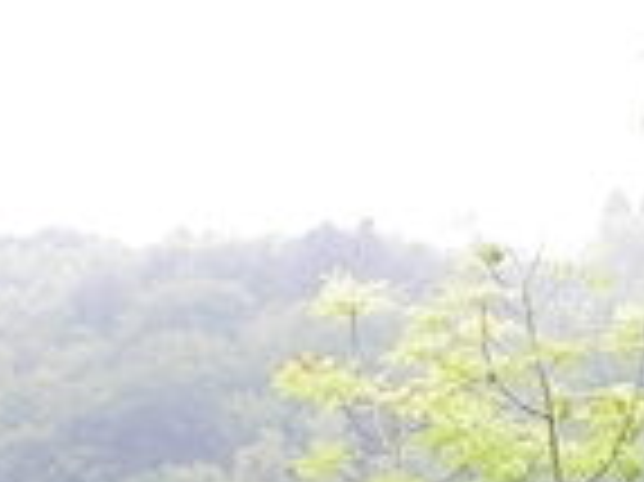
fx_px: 3049
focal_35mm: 164
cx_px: 1112
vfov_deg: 8.7
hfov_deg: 11.3
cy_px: 860
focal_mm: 8
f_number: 2.8
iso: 100
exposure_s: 1/80
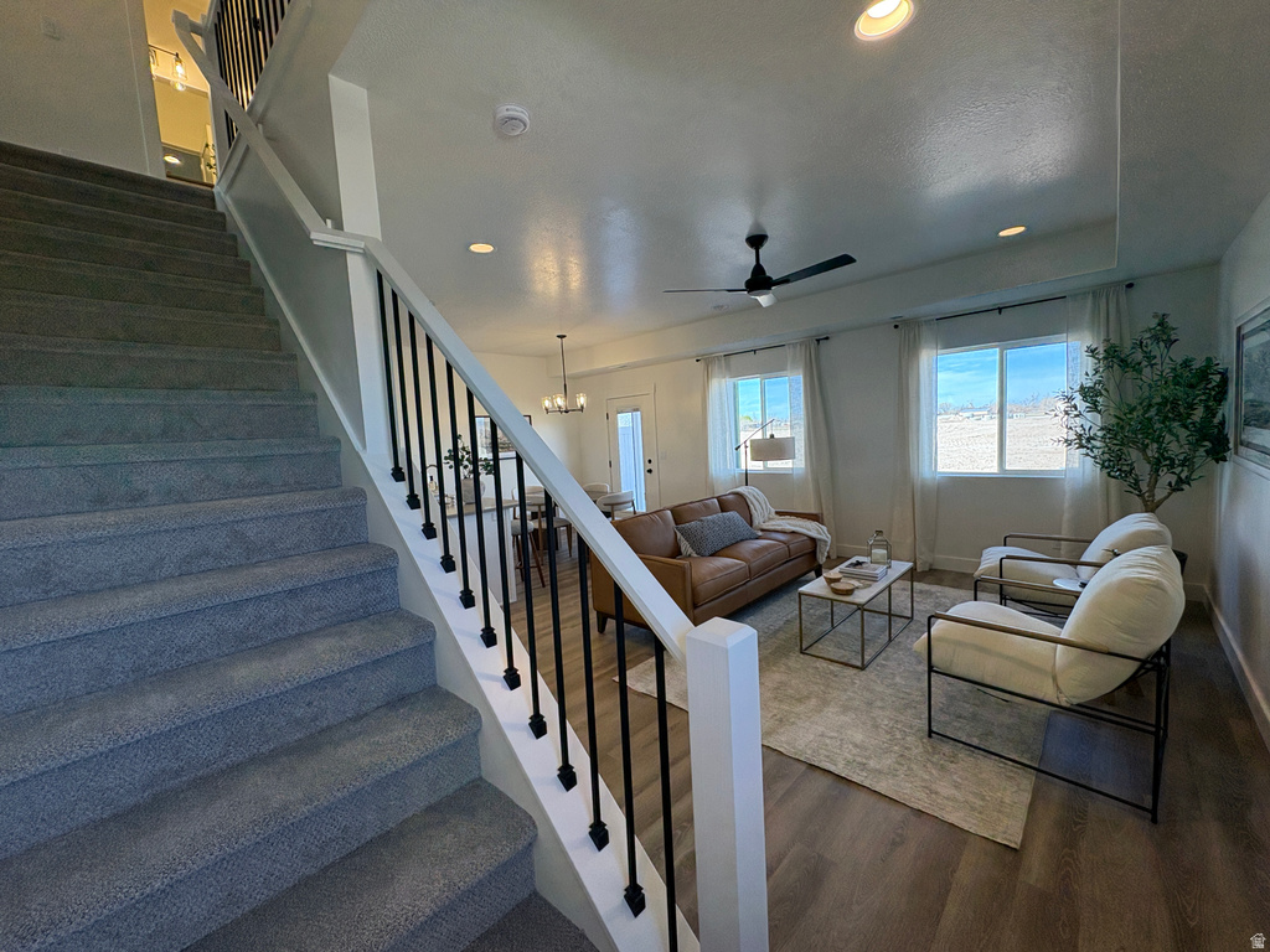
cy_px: 476
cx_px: 635
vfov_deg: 85.7
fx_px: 514
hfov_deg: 102.1
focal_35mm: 14
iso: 100
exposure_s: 1/135
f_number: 2.2
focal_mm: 2.22
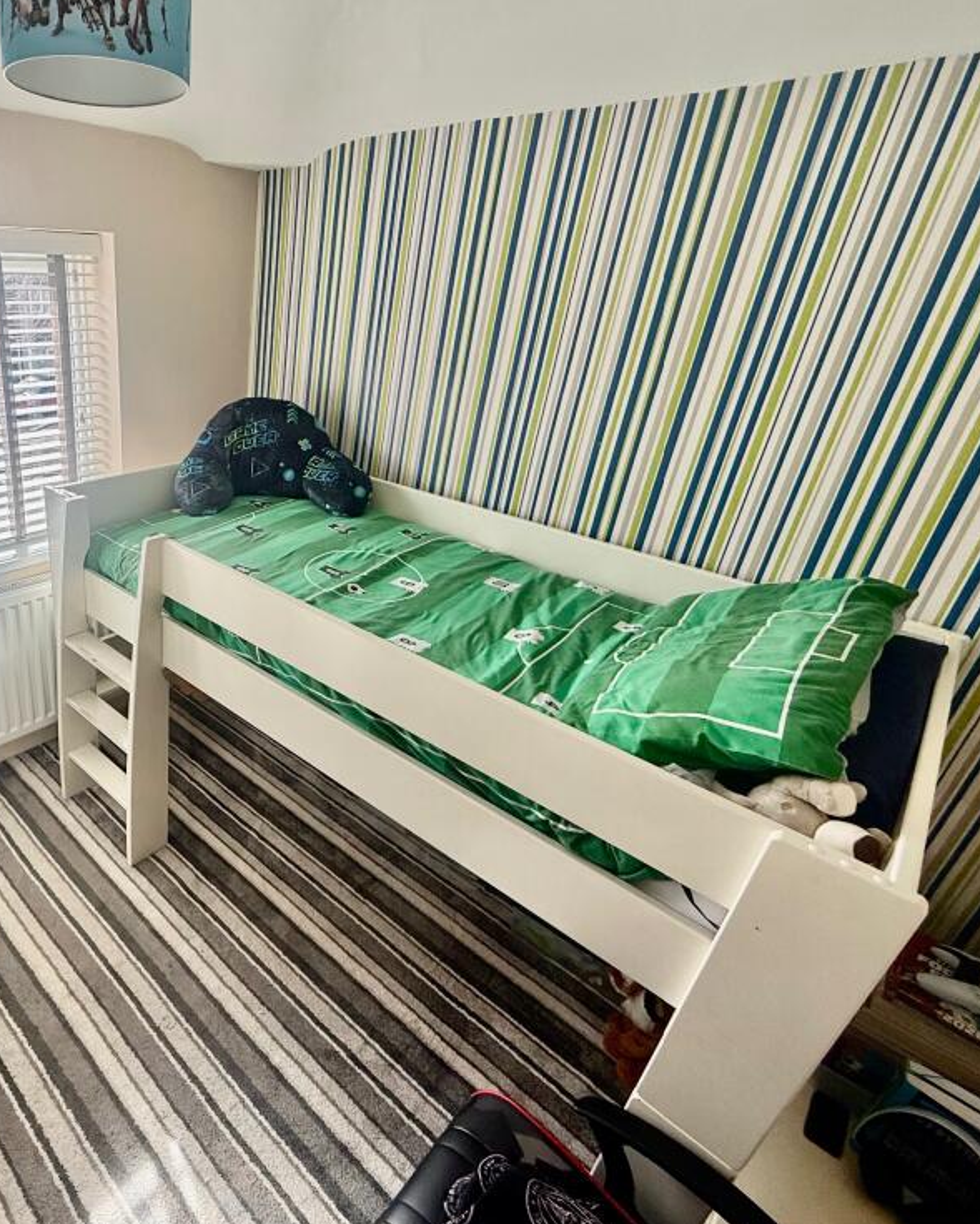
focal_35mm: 19
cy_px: 597
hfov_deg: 65.5
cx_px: 218
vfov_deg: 83.3
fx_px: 689
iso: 64
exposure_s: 1/198
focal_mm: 2.22
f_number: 2.2
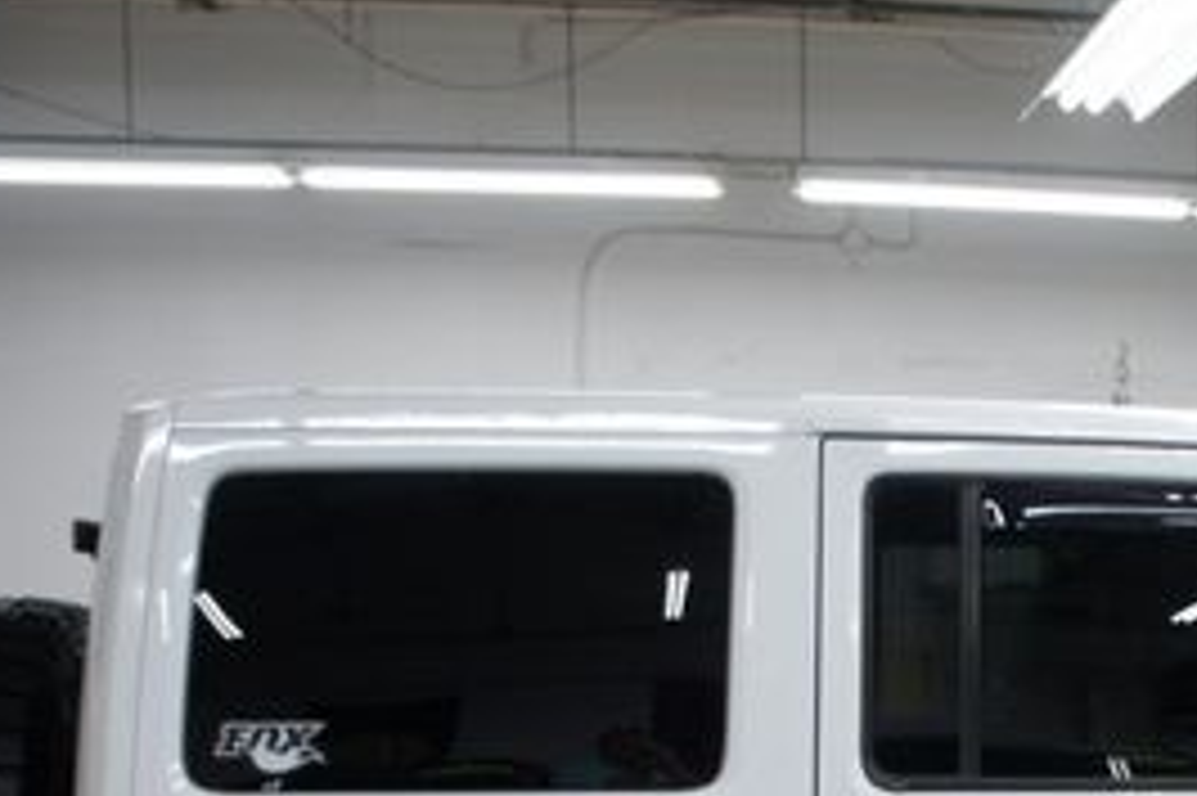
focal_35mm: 65
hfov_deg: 28.8
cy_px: 899
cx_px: 1233
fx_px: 2160
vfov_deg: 19.9
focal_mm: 18
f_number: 3.5
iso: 200
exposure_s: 1/30
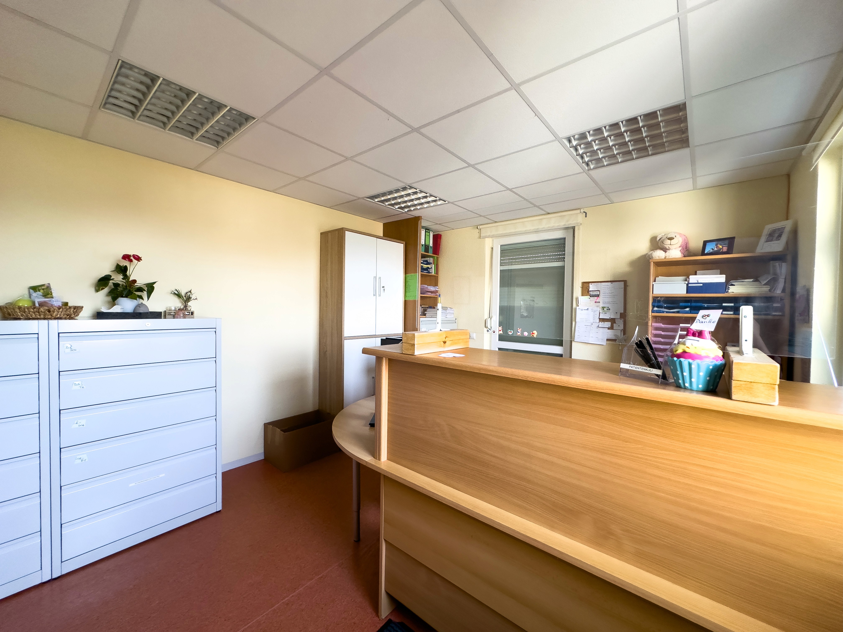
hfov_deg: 102.1
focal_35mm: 14
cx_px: 422
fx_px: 341
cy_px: 316
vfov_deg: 85.7
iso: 200
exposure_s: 1/100
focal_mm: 2.22
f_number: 2.2
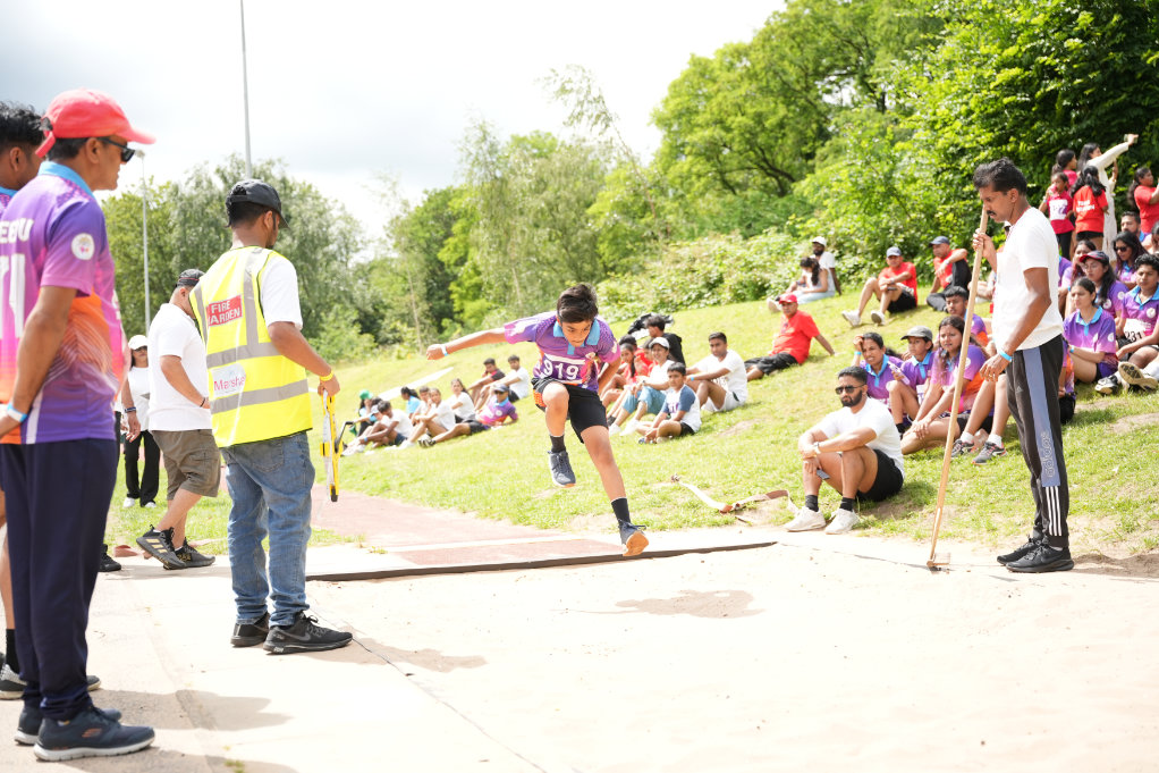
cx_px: 580
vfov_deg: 30.0
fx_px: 1442
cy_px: 386
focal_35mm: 45
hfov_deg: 43.8
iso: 250
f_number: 2.8
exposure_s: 1/1250
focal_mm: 44.8
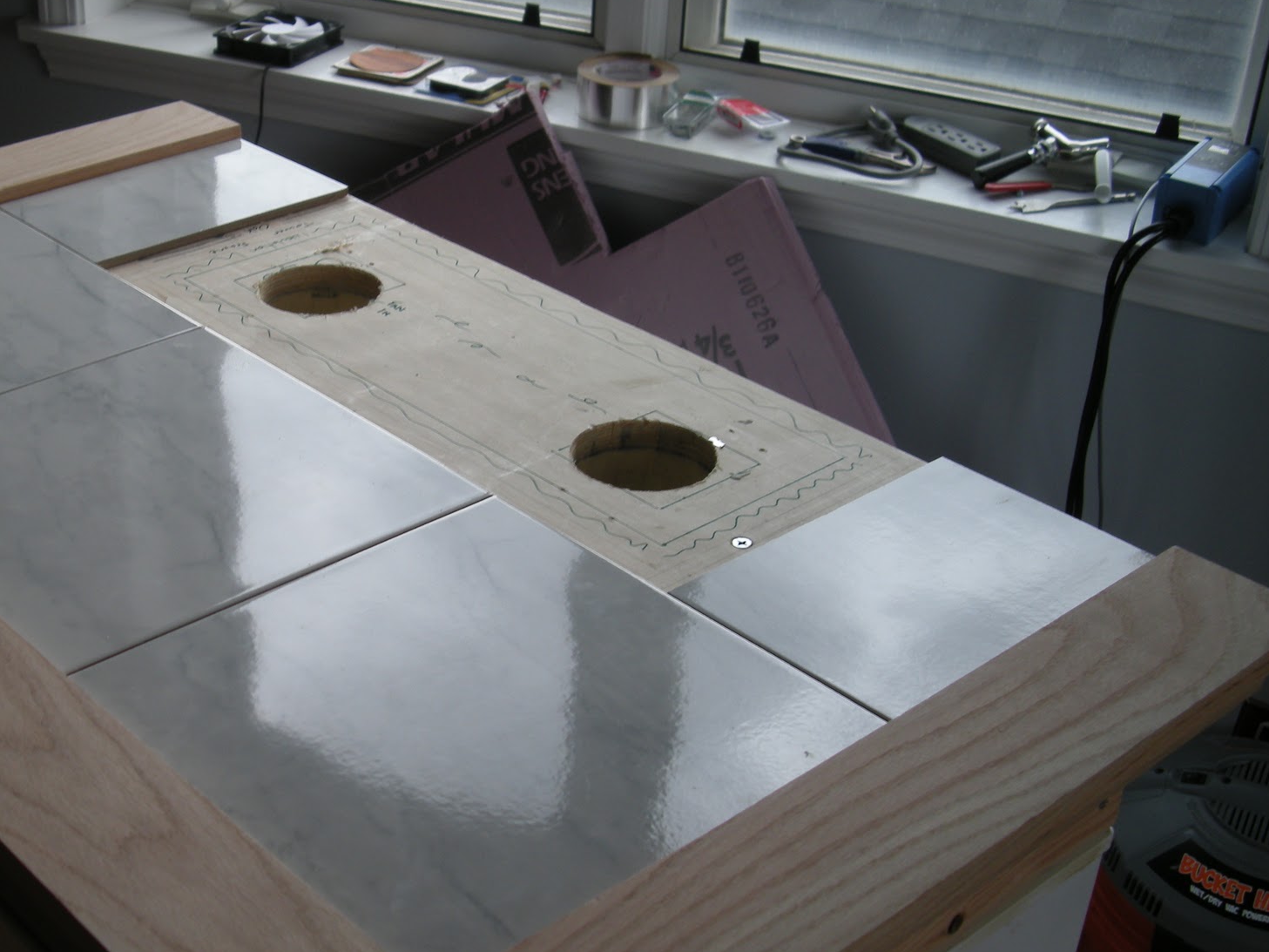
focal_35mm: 52
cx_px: 389
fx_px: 1906
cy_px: 531
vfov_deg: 28.0
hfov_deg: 36.3
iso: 64
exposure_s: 1/79.7
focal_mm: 7.9
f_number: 2.8
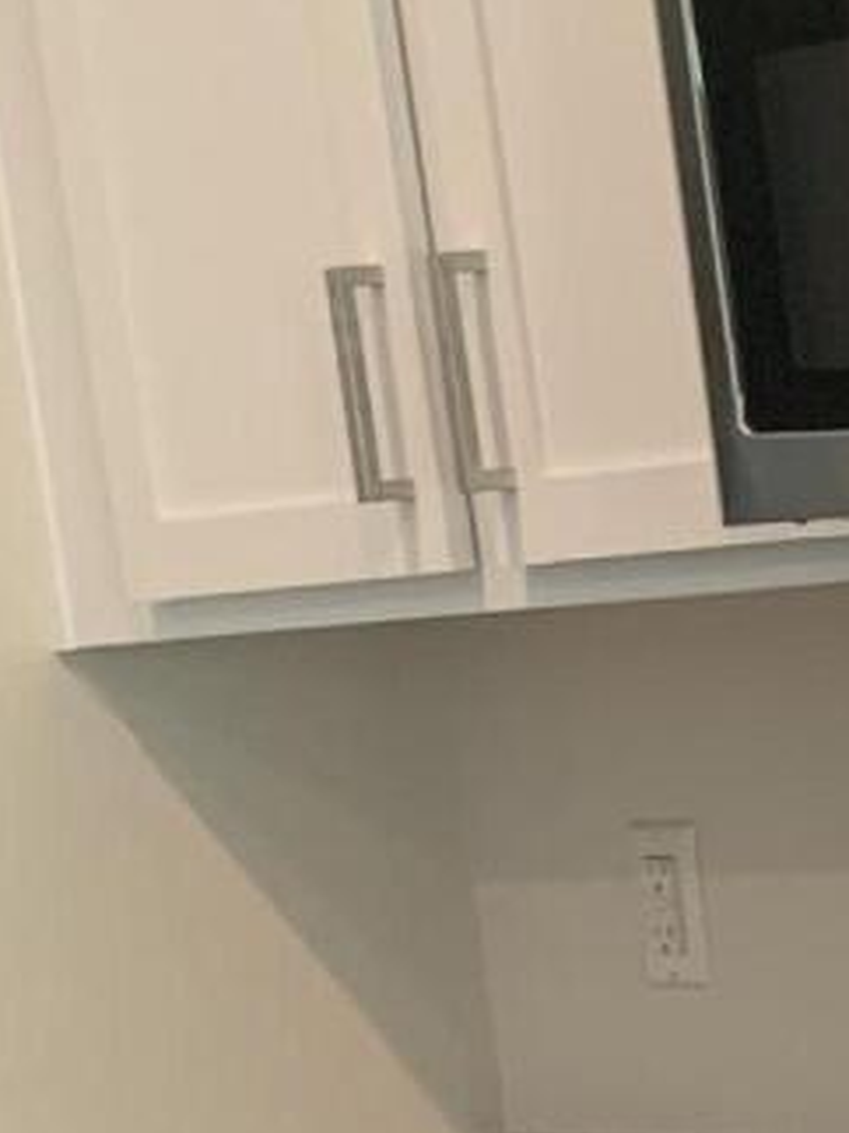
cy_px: 1196
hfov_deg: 8.9
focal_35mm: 161
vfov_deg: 12.1
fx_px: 5268
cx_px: 1417
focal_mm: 4.25
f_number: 1.8
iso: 200
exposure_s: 1/60
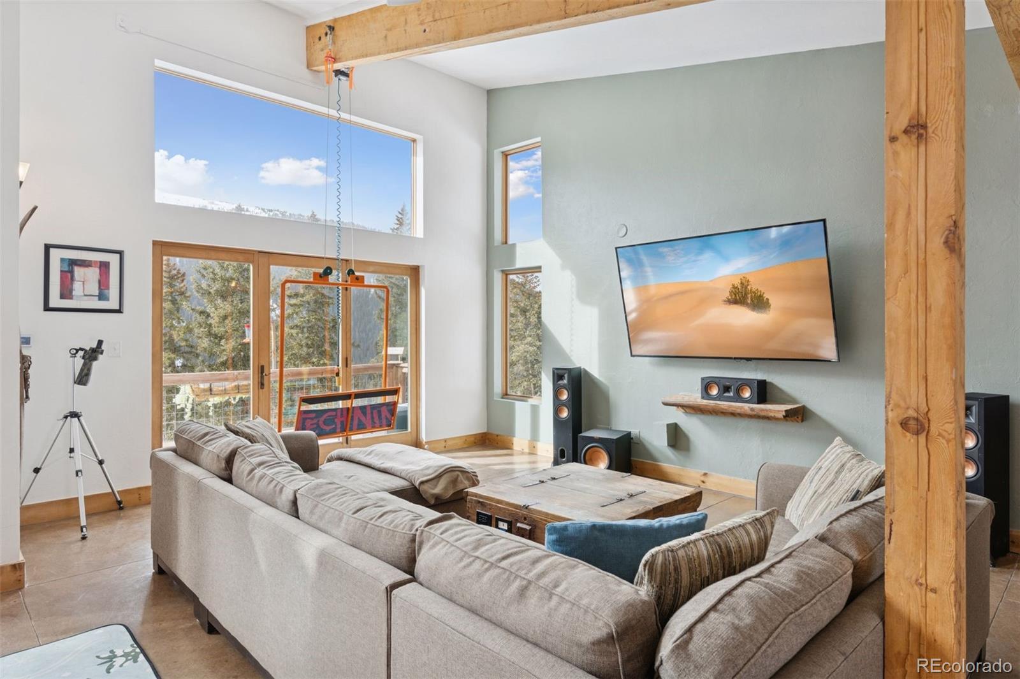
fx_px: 595
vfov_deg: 59.5
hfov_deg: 81.2
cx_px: 510
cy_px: 340
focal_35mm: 21
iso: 400
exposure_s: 1/25
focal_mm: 21
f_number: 8
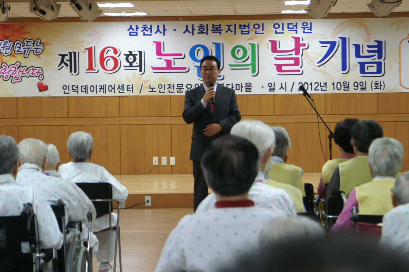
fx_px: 1192
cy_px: 136
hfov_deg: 19.5
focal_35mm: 105
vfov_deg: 13.0
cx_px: 204
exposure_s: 1/60
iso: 800
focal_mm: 70
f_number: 5.6
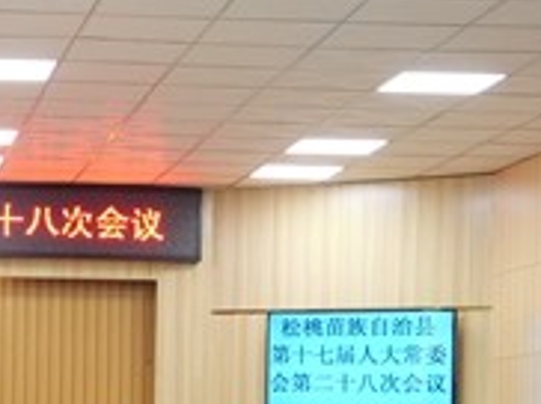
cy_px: 370
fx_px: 2201
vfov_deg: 10.4
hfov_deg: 13.6
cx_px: -107
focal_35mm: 141
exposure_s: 1/100
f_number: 3.2
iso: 1250
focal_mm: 16
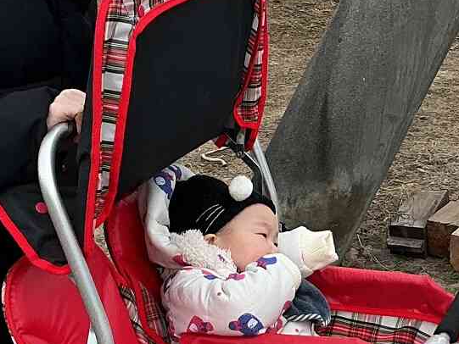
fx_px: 1432
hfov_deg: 18.0
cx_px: 367
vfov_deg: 13.7
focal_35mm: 108
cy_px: 156
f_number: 1.8
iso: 25
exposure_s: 1/380
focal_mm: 3
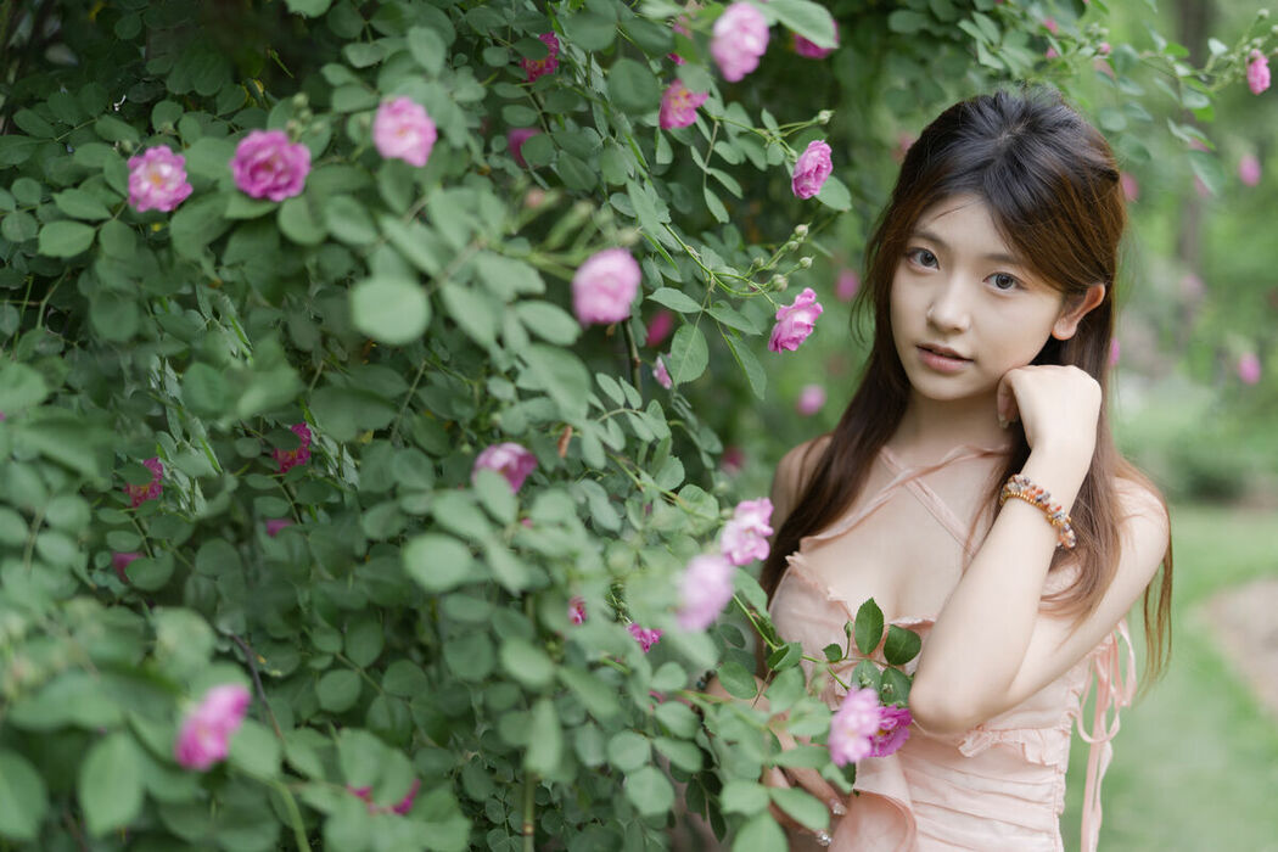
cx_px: 639
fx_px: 1775
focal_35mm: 50
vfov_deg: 27.0
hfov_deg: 39.6
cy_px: 426
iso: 100
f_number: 1.4
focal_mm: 50
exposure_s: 1/800
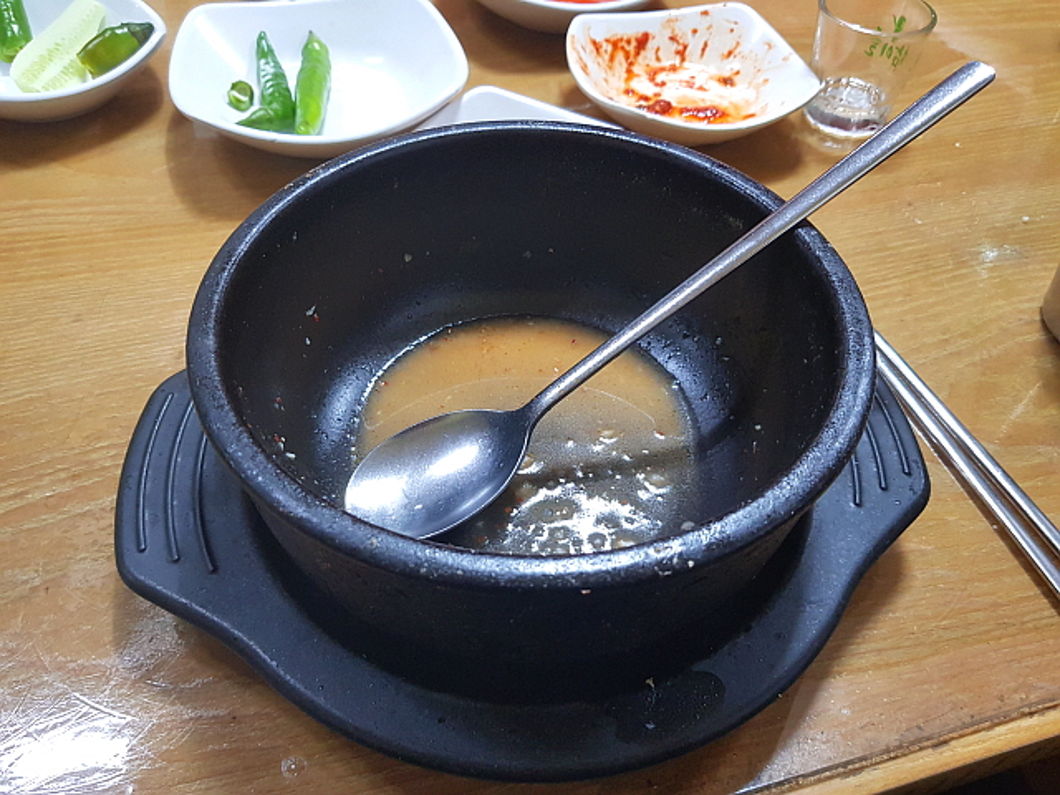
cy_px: 398
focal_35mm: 26
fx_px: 796
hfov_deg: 67.3
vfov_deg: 53.1
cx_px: 530
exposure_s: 1/40
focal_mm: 4.3
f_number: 1.7
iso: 160
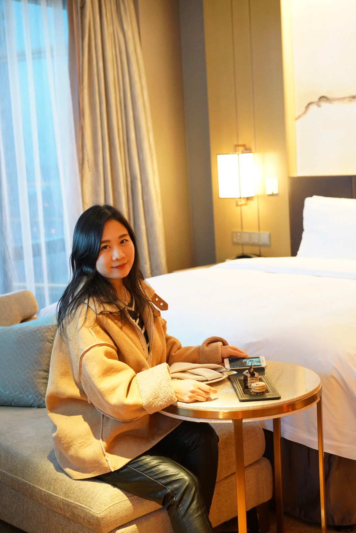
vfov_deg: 36.2
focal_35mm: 55
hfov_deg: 24.7
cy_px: 266
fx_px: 814
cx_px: 178
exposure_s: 1/20
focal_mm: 55
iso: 6400
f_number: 4
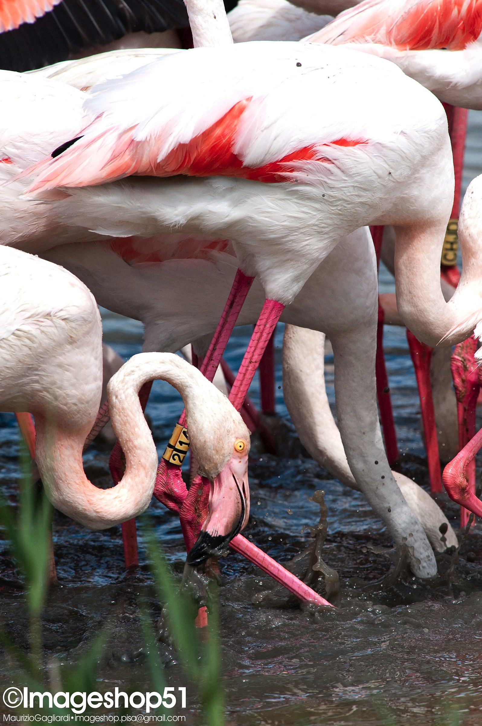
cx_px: 241
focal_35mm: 500
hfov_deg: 2.7
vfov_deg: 4.1
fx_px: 10058
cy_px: 363
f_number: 13
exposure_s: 1/2000
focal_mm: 500
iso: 3200
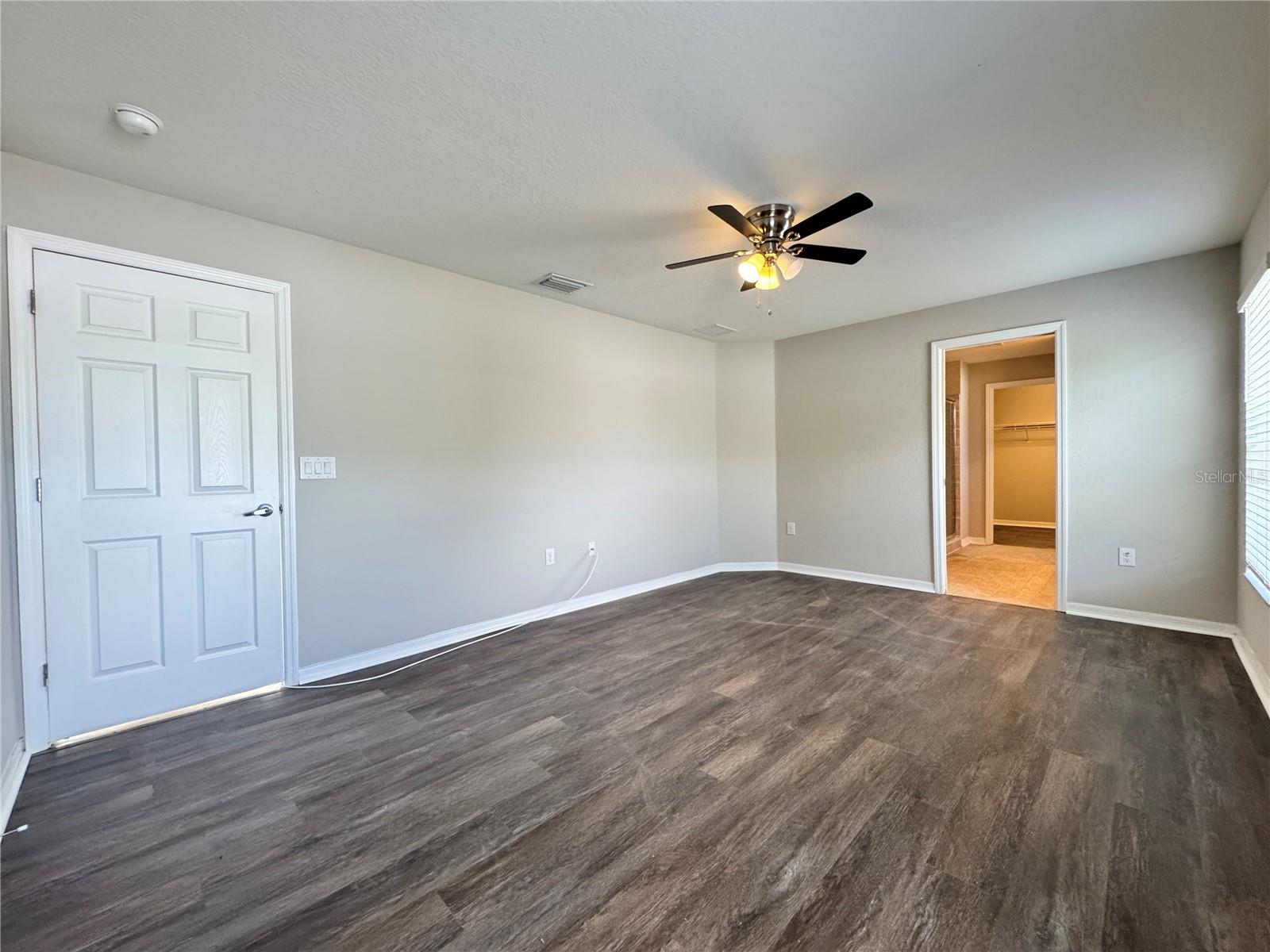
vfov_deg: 85.7
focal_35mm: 14
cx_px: 635
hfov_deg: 102.1
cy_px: 476
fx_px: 514
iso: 320
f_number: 2.2
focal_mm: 2.22
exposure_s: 1/120
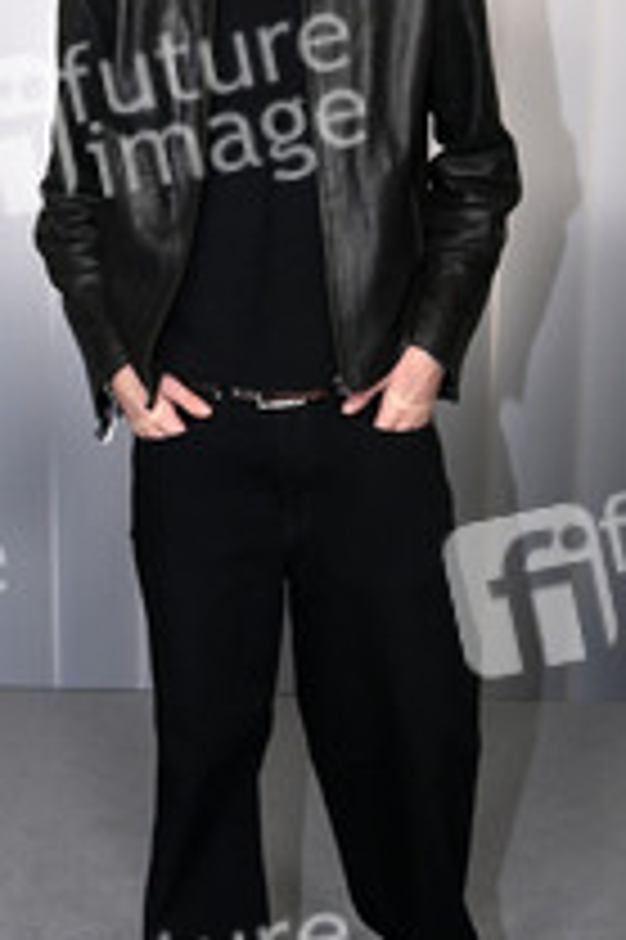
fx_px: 1803
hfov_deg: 19.7
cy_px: 346
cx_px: 266
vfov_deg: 29.1
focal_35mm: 69
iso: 1000
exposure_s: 1/250
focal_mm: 36
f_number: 5.6
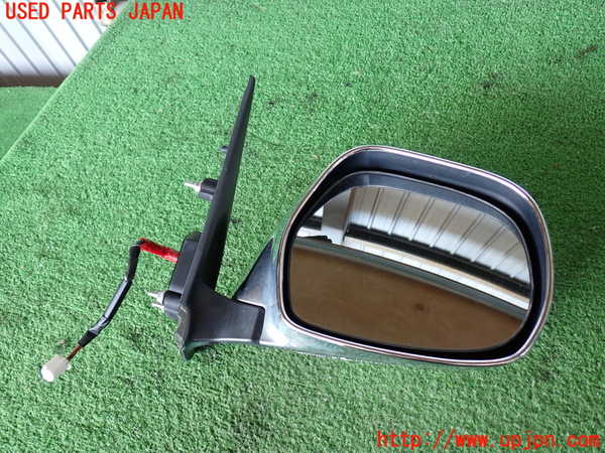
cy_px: 226
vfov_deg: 46.8
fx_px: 524
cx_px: 302
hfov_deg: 60.0
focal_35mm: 30
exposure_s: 1/60
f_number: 2.3
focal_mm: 5.4
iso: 125
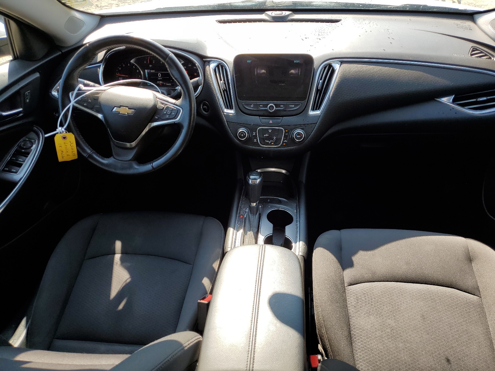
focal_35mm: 26
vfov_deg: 53.1
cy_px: 186
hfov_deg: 67.3
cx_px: 248
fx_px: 372
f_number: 1.5
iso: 50
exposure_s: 1/625
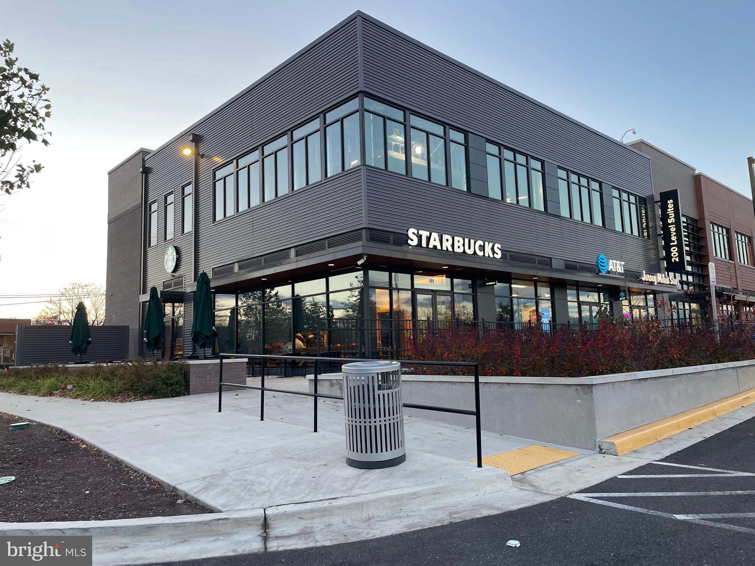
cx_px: 378
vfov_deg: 53.1
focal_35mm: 26
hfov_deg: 67.3
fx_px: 567
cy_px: 283
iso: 64
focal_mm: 4.2
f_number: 1.6
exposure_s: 1/121
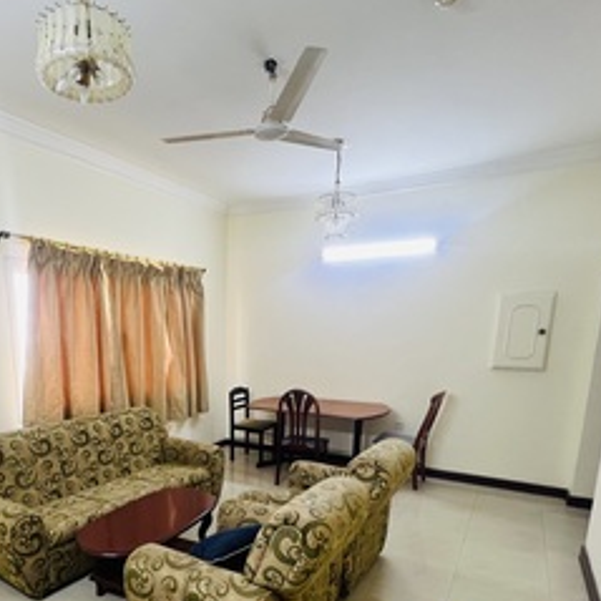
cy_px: 426
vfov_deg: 66.6
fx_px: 432
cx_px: 202
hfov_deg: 67.8
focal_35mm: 22
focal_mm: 1.57
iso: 160
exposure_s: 1/100
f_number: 1.8
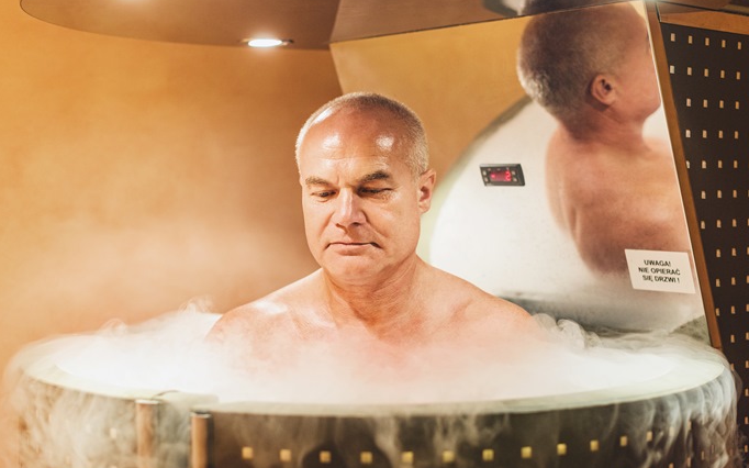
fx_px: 1061
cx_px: 376
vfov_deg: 24.9
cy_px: 225
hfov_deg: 38.9
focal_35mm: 52
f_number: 2.5
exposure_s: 1/200
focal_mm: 50
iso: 1000
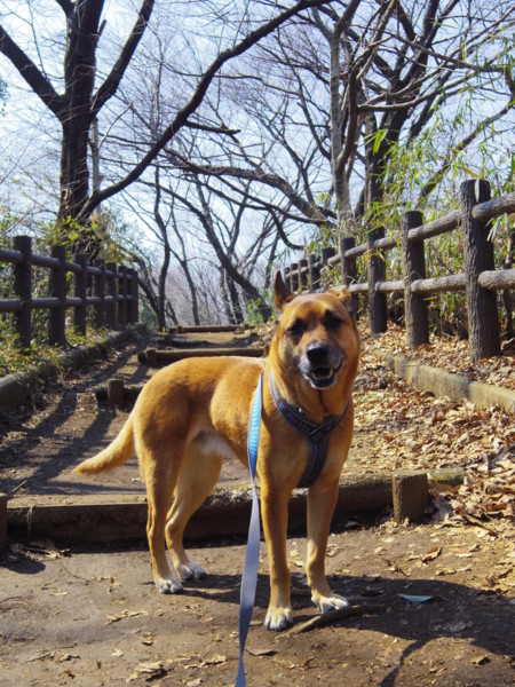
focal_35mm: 47
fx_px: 932
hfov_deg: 30.9
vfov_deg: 40.4
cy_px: 344
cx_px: 258
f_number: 3.2
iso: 250
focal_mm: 8.5
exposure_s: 1/1250
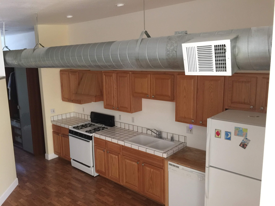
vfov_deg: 48.2
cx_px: 138
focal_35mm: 29
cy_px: 103
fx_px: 230
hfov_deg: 61.7
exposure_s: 1/15
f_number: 2.2
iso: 100
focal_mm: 4.15
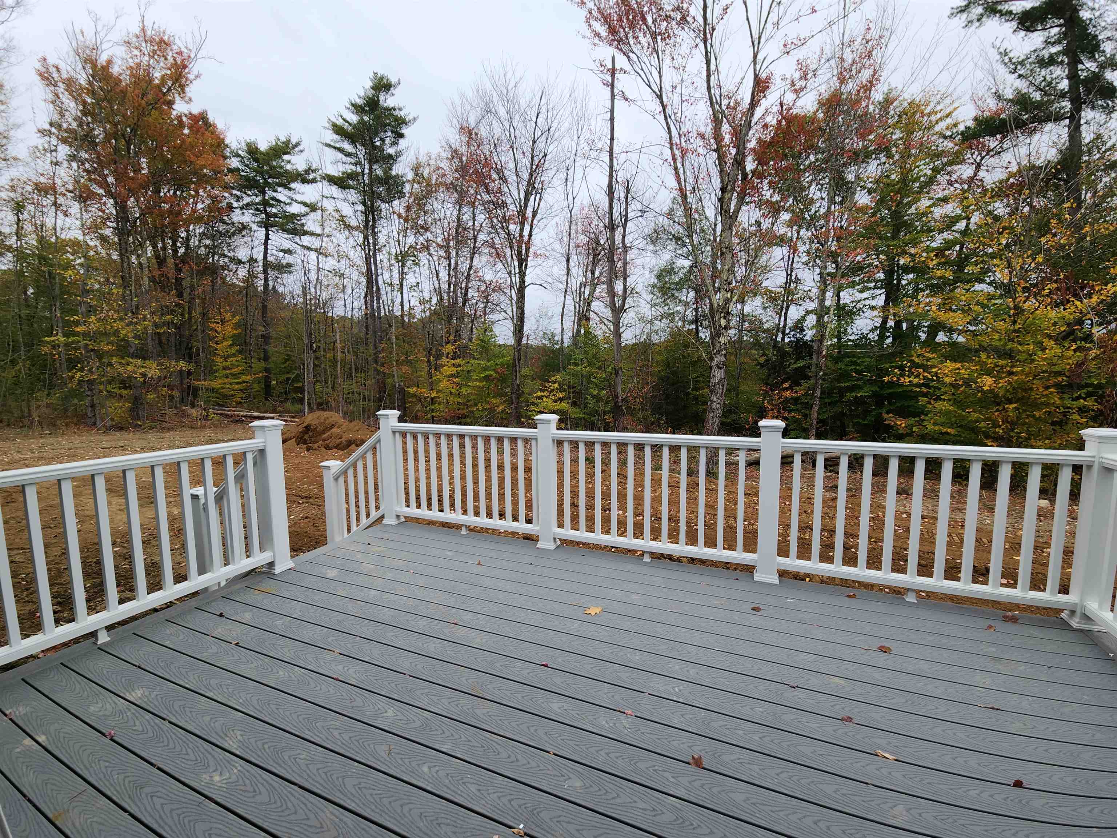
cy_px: 419
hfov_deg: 106.2
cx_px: 558
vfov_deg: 89.9
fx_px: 419
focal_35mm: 13
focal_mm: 2.2
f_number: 2.2
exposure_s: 1/354
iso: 50
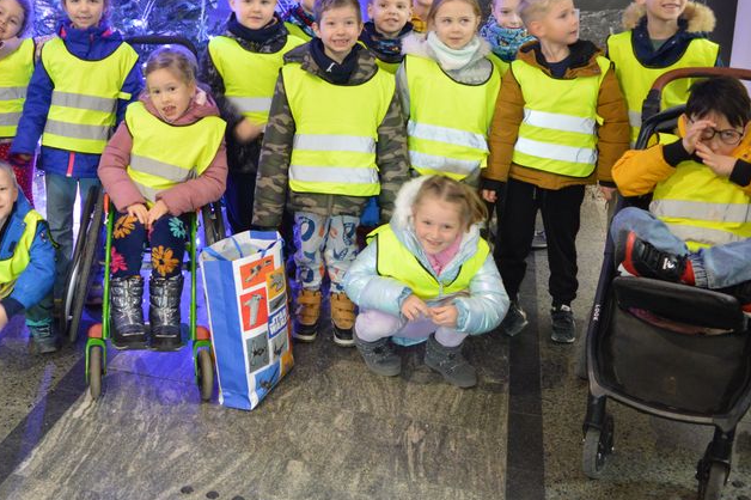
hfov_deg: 43.5
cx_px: 216
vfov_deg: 29.9
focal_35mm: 44
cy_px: 113
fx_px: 917
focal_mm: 18
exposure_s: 1/15
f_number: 4
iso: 1600
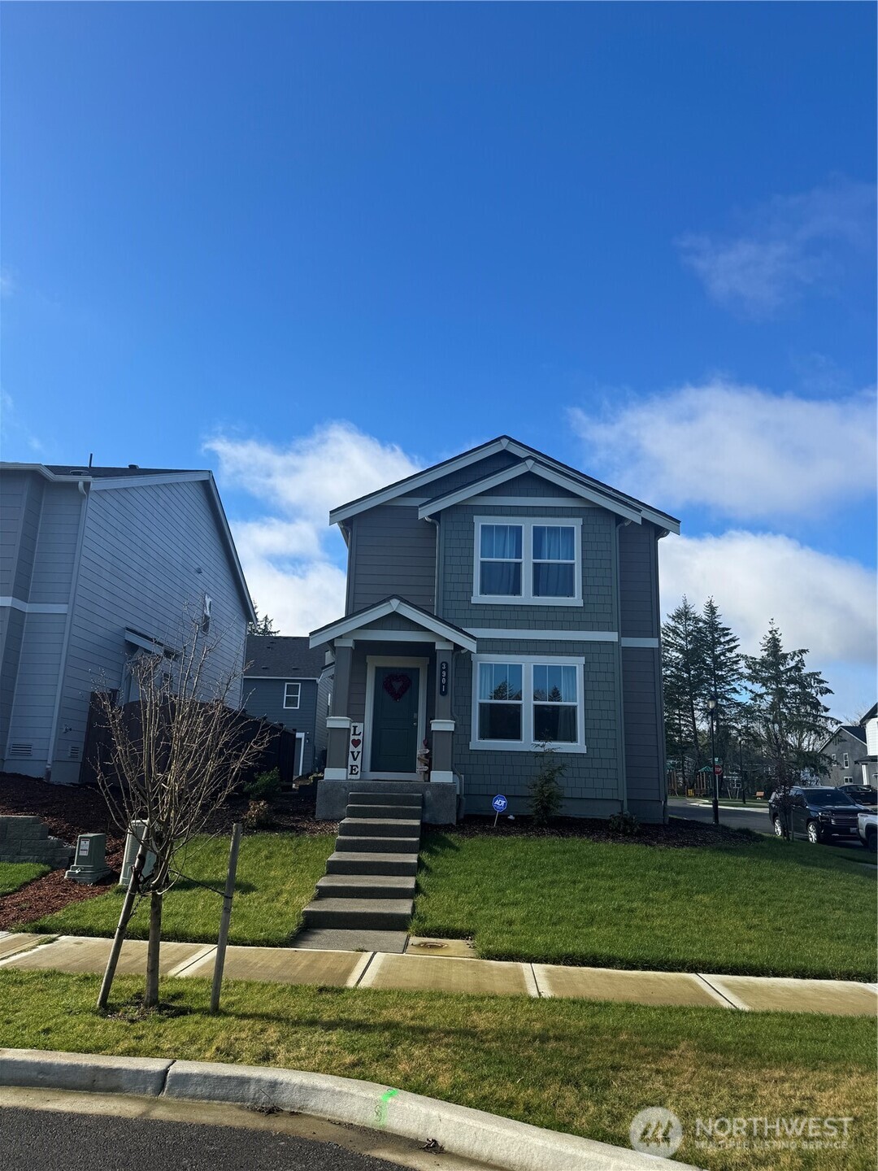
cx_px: 439
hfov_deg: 56.8
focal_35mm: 24
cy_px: 586
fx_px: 812
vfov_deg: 71.6
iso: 80
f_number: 1.78
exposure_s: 1/3413
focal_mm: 6.76
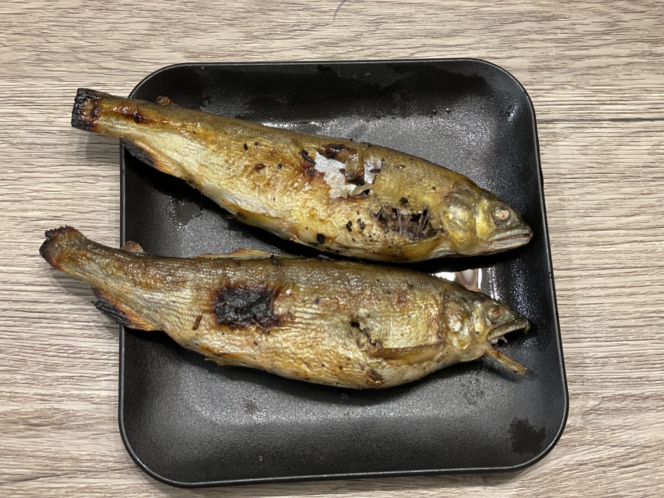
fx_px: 997
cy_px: 249
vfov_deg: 28.0
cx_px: 332
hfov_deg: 36.8
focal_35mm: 52
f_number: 2
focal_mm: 6
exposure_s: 1/33
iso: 250
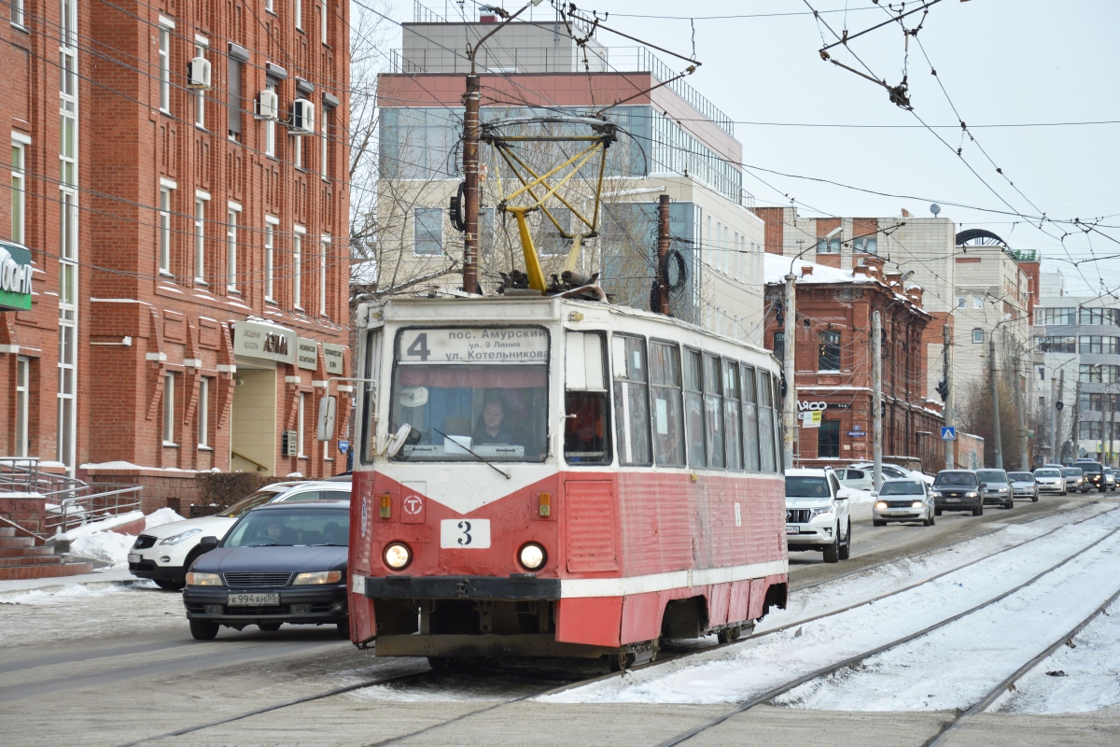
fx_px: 4200
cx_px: 560
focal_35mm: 135
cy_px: 374
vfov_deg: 10.2
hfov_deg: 15.2
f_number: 5.6
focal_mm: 90
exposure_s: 1/200
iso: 100
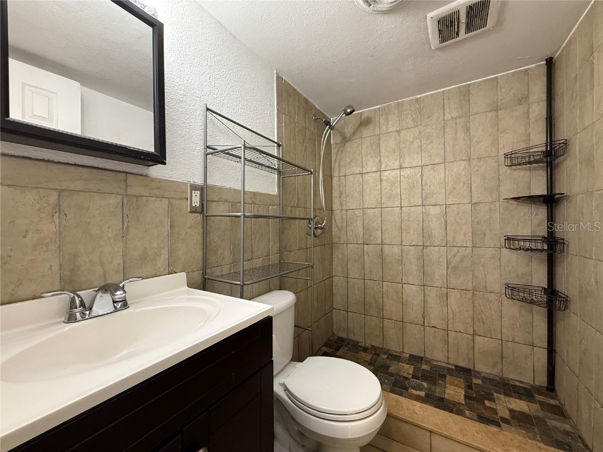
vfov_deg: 85.7
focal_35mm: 14
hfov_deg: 102.1
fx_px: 244
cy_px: 226
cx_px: 302
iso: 320
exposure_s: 1/60
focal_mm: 2.22
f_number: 2.2
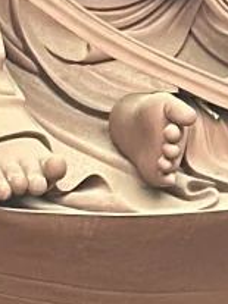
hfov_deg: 4.4
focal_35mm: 334
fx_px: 2936
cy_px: -386
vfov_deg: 5.7
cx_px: 378
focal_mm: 6.86
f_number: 1.78
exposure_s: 1/80
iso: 80
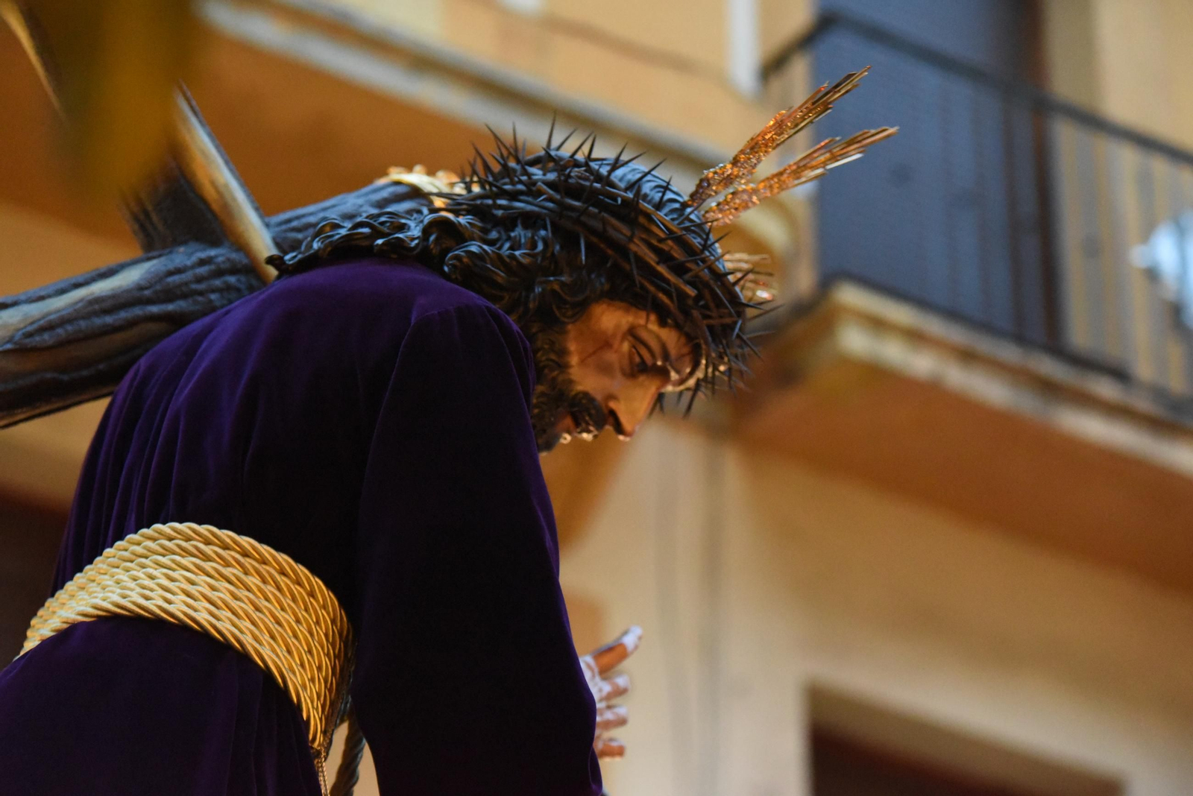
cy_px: 398
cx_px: 596
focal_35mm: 130
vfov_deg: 10.6
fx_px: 4309
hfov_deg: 15.8
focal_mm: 130
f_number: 3.5
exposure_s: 1/160
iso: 12800
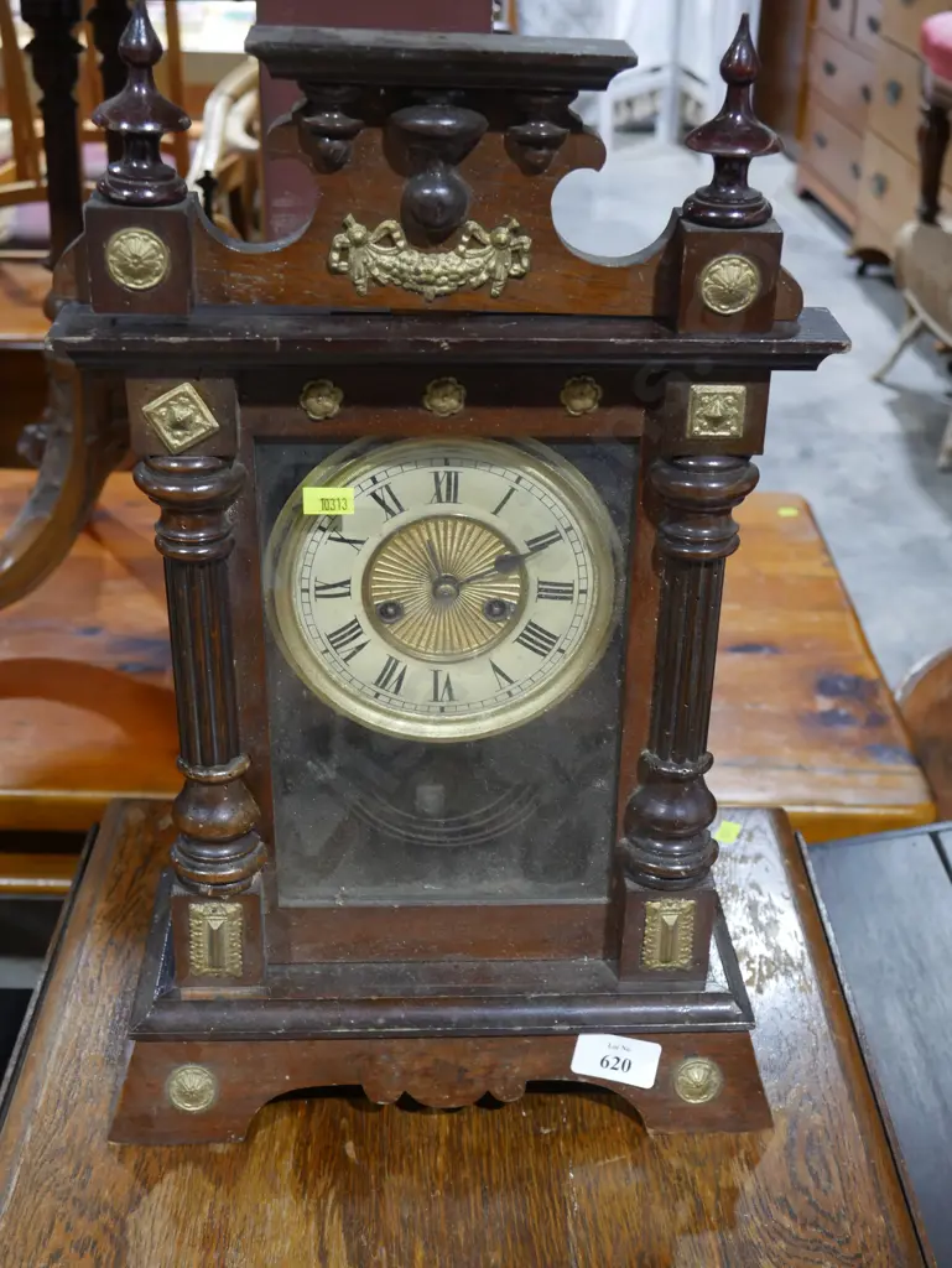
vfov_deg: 42.9
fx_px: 1612
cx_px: 476
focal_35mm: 44
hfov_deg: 32.9
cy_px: 634
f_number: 5
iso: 1000
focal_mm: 22
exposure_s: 1/60
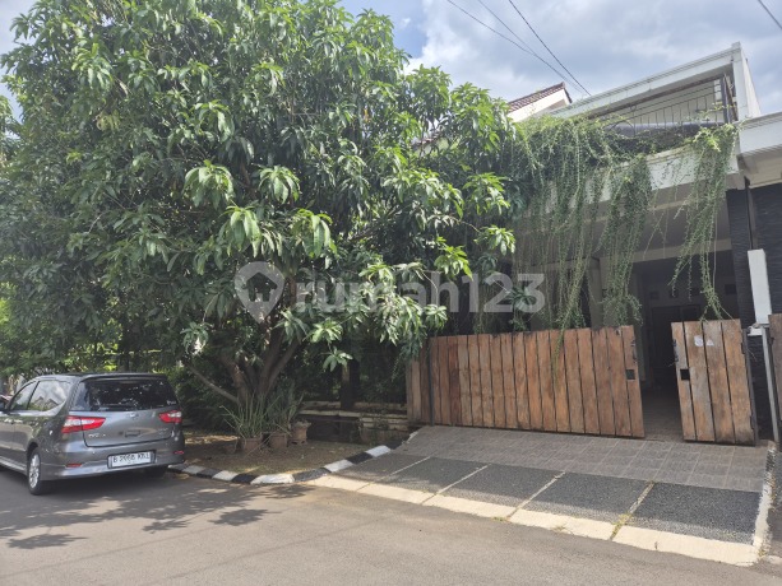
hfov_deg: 73.9
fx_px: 520
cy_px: 293
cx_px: 391
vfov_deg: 58.9
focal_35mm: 23
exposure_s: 1/906
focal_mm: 5.4
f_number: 1.8
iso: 25
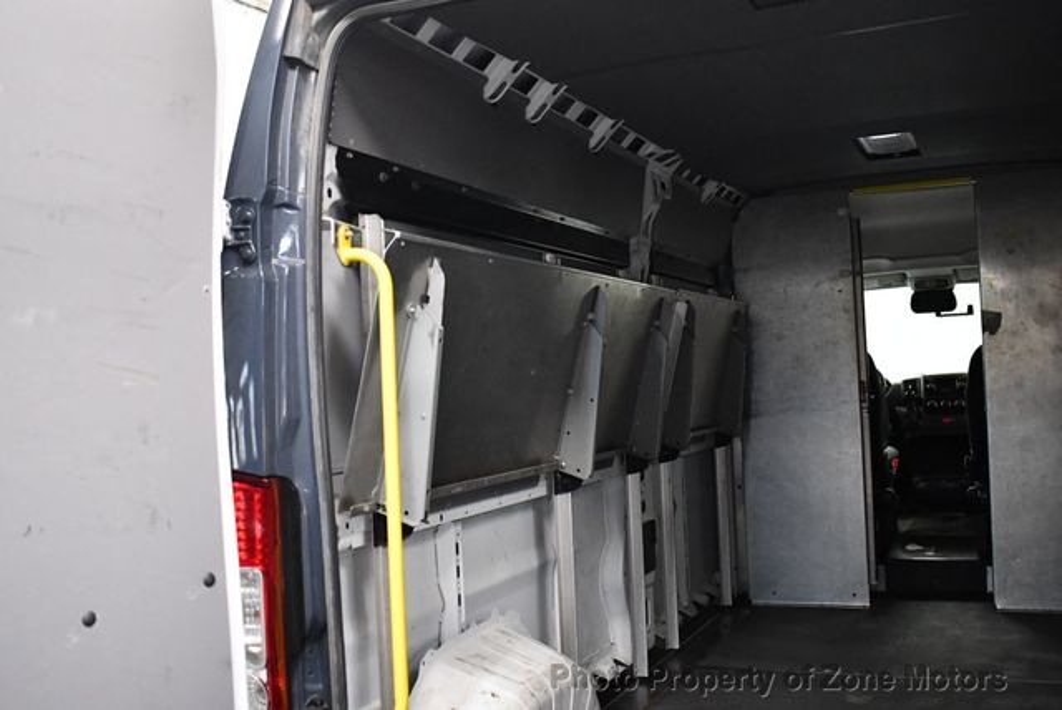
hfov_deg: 53.1
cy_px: 355
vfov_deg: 36.9
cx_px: 531
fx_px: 1063
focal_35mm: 36
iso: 3200
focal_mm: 18
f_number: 3.5
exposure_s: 1/125
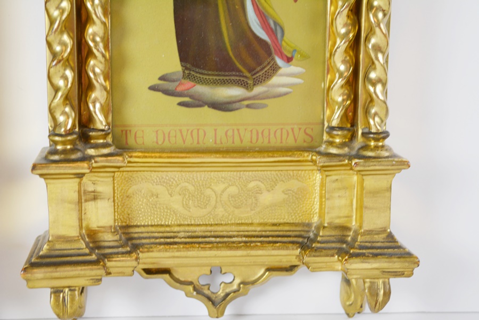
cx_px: 240
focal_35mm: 63
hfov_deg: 31.9
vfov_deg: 21.6
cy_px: 160
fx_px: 838
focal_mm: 42
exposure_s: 1/80
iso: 400
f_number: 5.3
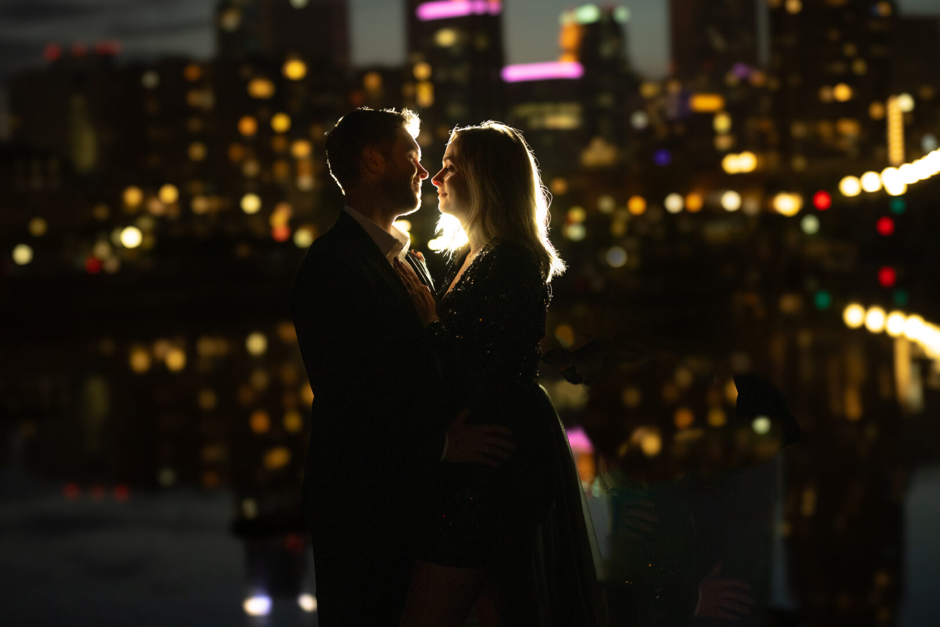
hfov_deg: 28.8
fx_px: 1828
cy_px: 314
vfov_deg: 19.5
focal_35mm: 70
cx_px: 470
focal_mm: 70
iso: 1600
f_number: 2.8
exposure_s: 1/60
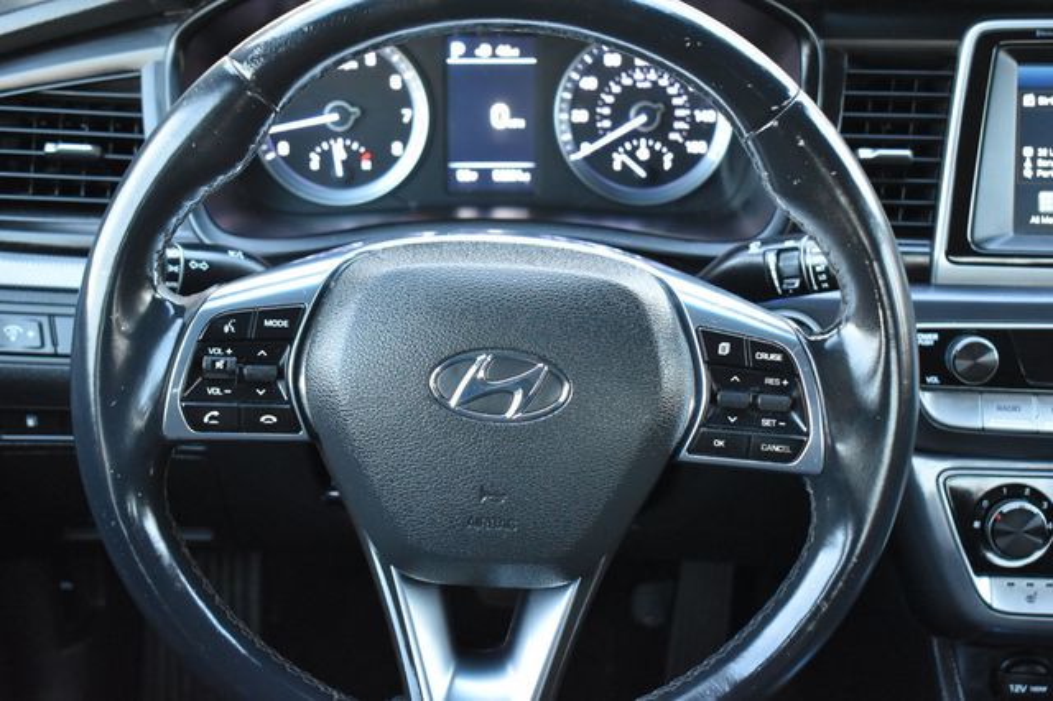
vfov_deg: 23.8
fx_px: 1666
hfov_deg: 35.1
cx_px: 526
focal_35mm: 57
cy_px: 350
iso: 3200
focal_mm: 38
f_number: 4.8
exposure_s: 1/13
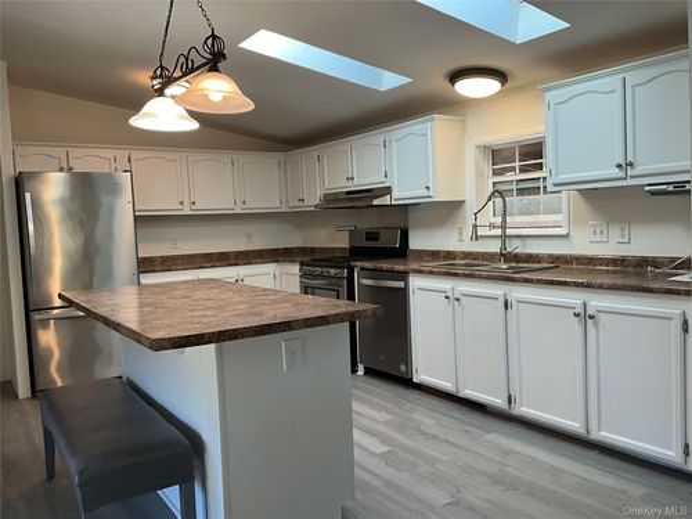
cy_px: 260
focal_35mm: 29
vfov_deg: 48.2
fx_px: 580
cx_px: 346
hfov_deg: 61.7
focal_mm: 3
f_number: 1.8
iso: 40
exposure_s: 1/60
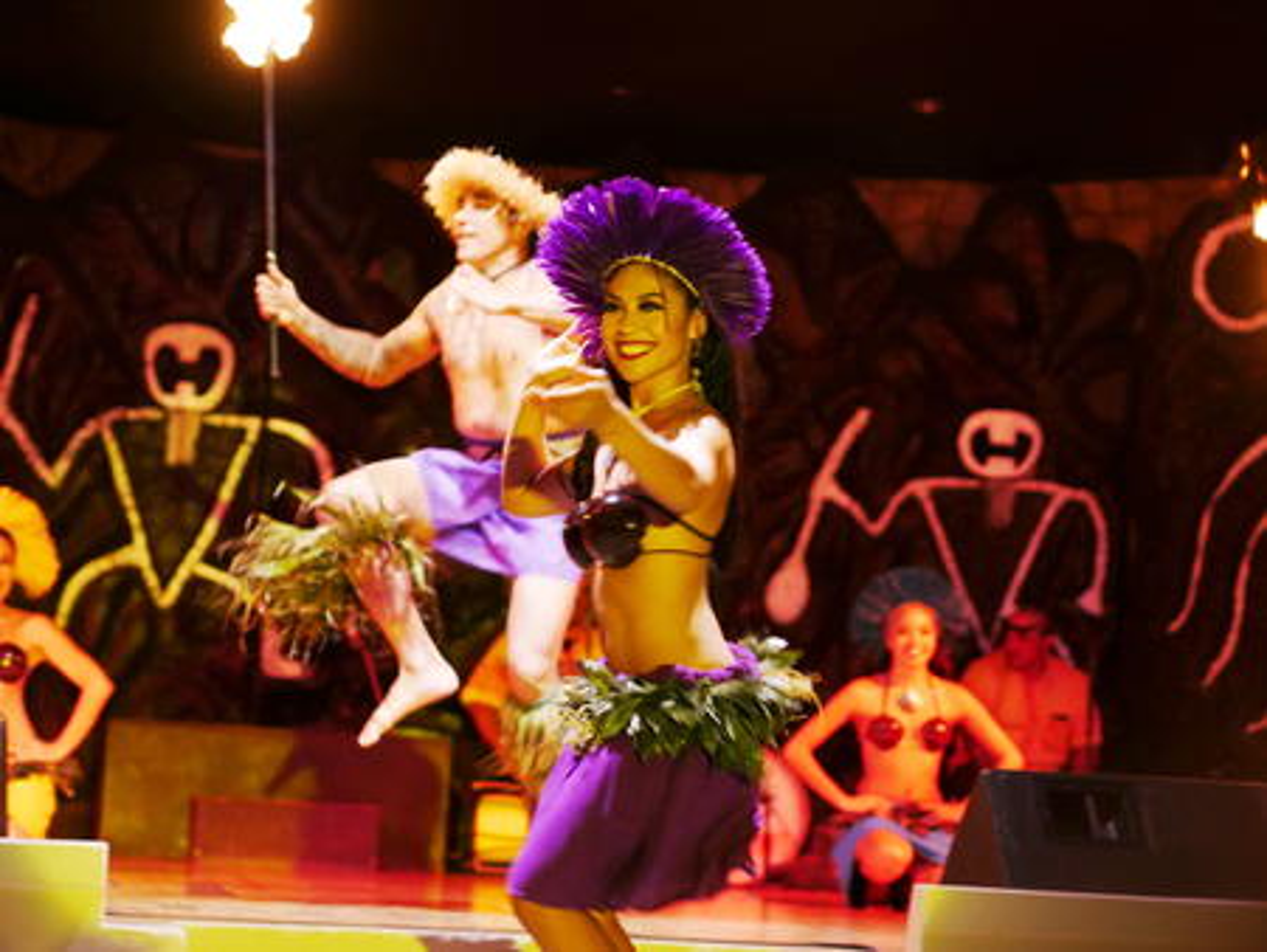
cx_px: 634
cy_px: 476
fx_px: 3296
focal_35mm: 90
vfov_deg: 16.4
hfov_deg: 21.8
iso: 1250
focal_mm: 45
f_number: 1.8
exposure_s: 1/100
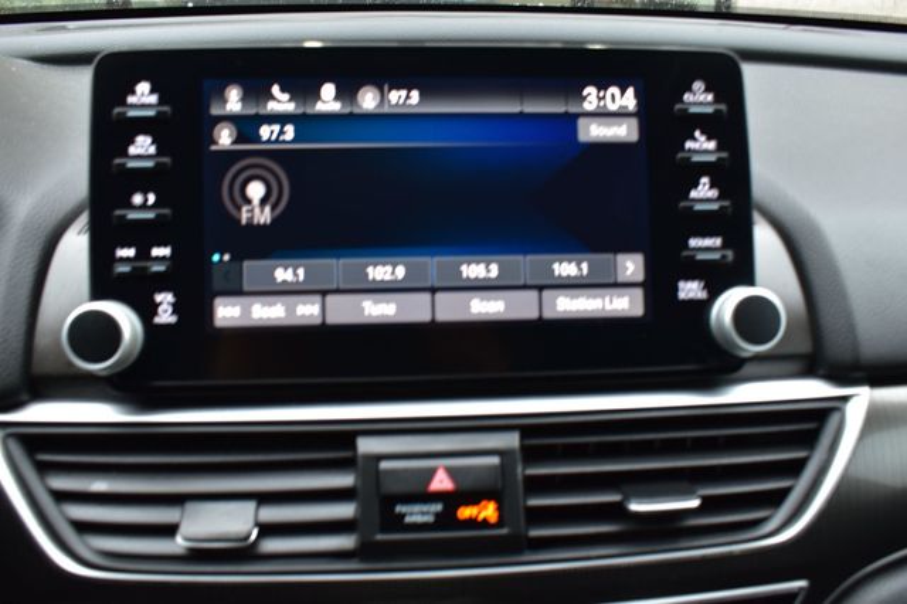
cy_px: 302
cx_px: 454
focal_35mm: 33
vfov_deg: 39.9
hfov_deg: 57.2
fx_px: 831
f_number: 6.3
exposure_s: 1/20
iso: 400
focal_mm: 22
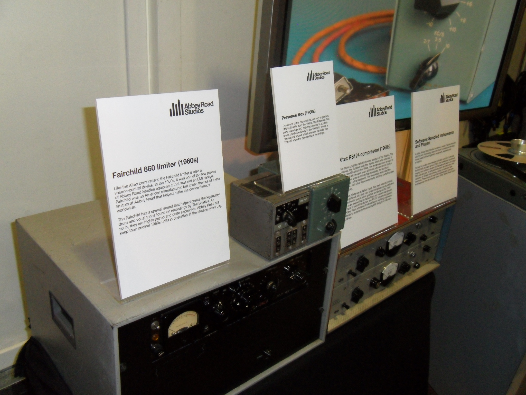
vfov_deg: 41.8
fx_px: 517
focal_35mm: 34
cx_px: 263
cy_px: 198
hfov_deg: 54.0
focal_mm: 6
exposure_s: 1/45
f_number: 3.6
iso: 400
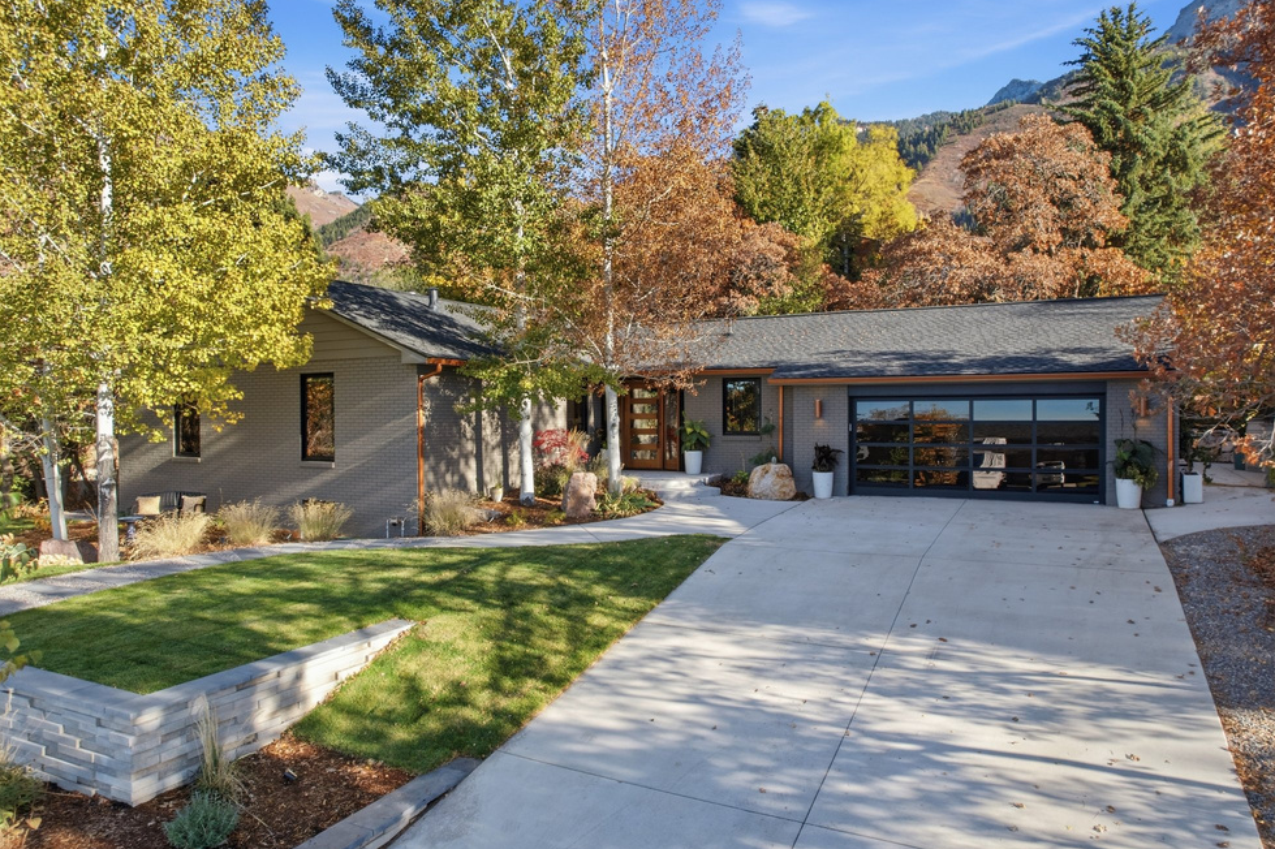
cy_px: 424
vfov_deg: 55.1
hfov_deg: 76.1
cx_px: 609
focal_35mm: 23
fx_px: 814
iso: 140
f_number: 2.8
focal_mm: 8.4
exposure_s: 1/1250
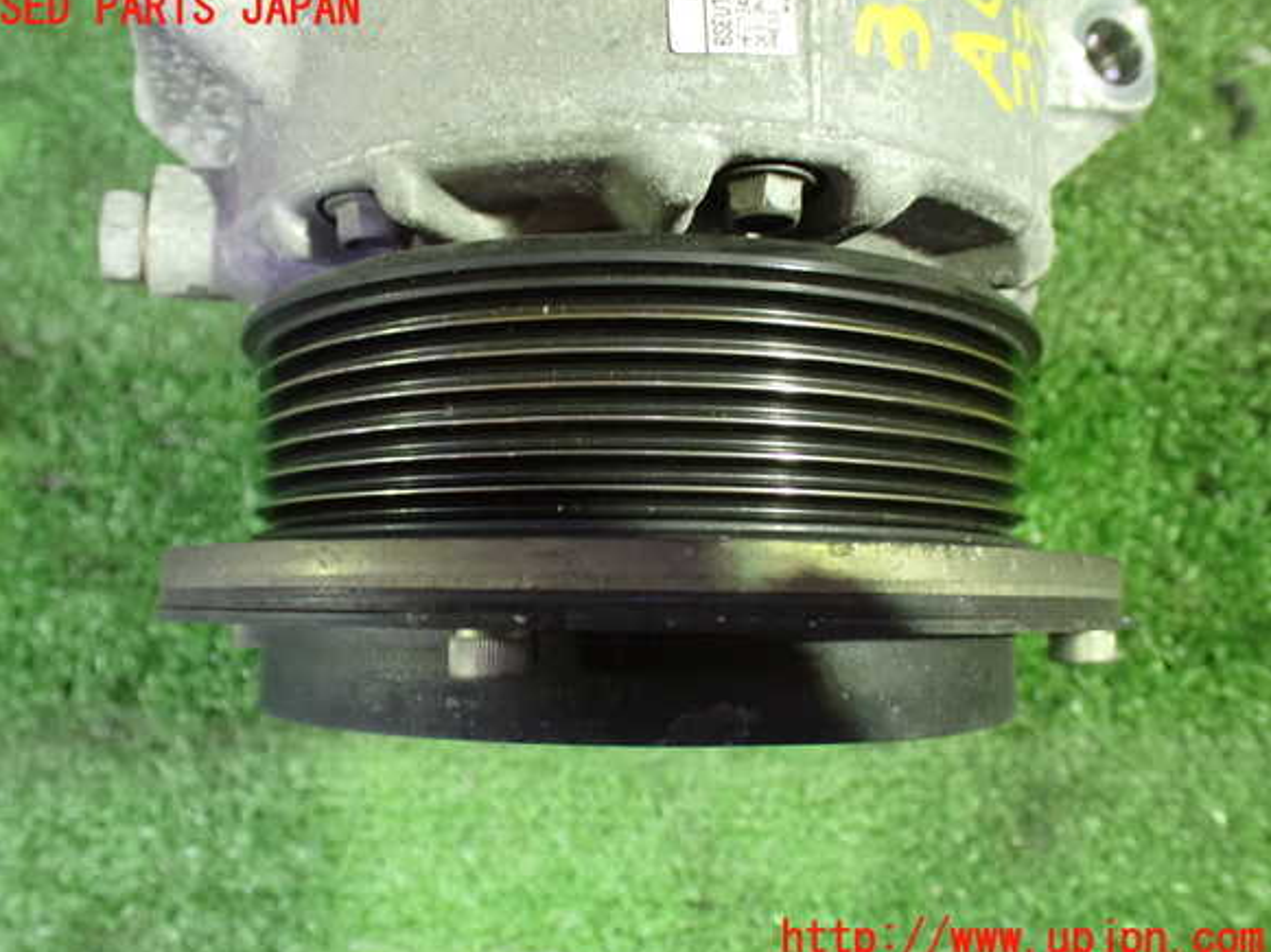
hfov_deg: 58.4
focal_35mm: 31
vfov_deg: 45.4
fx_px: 1138
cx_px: 619
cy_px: 475
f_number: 2.3
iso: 1250
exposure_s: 1/30
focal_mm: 5.4
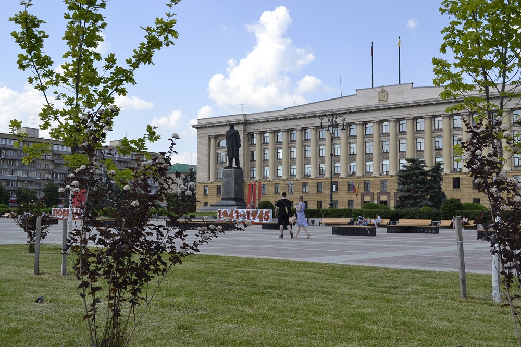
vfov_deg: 31.9
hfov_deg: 46.4
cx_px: 260
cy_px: 174
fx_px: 608
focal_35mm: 42
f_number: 7.1
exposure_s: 1/200
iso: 100
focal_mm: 28
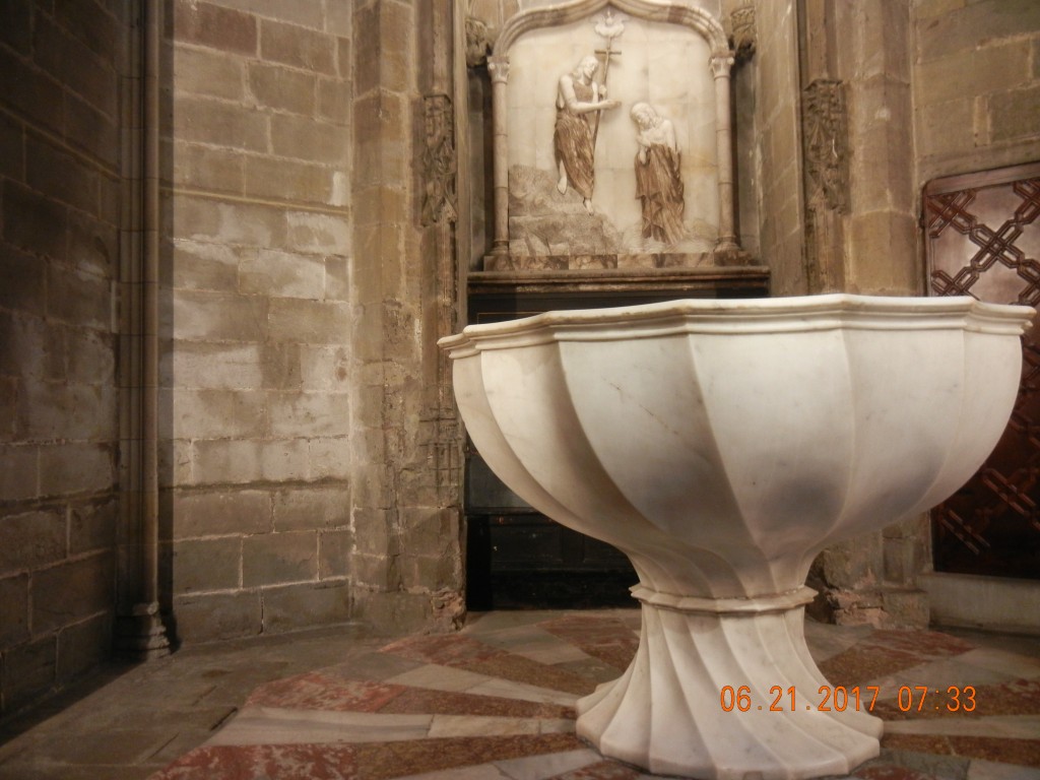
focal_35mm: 30
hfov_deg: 60.0
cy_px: 390
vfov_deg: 46.8
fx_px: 901
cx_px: 520
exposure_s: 1/4.4
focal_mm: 5.4
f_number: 3.5
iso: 400
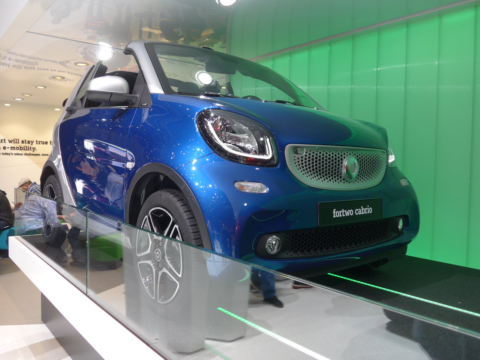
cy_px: 180
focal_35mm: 29
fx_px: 402
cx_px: 240
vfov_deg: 48.2
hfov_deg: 61.7
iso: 80
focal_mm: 6
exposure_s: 1/100
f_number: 2
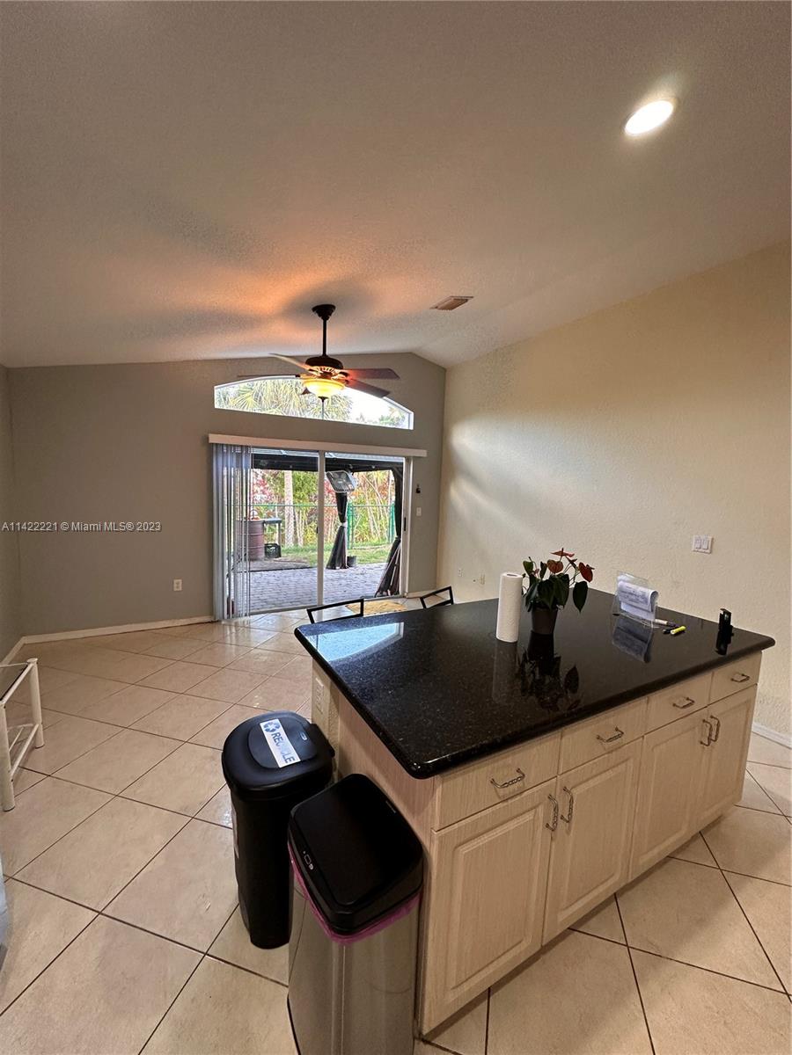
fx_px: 427
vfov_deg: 102.1
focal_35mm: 14
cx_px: 396
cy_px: 528
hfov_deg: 85.7
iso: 200
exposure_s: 1/120
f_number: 2.2
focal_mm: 2.22
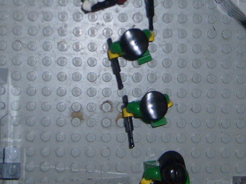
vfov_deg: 12.1
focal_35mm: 120
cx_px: 132
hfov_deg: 16.4
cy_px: -24
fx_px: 853
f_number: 2.8
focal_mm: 5.8
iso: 100
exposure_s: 1/45
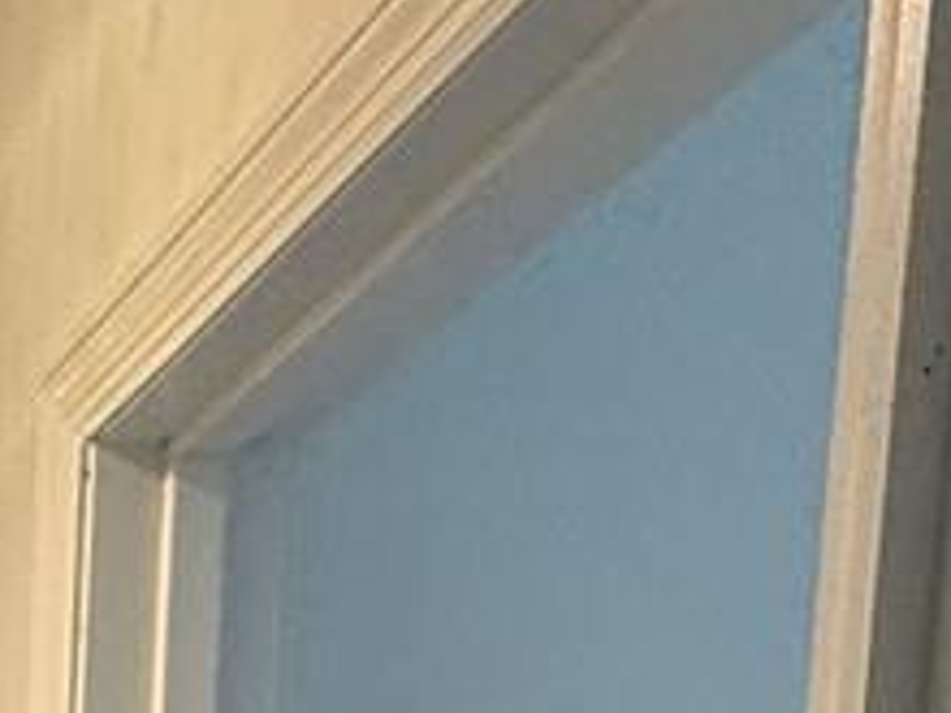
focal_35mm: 102
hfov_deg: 15.6
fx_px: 2802
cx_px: -903
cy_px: 1785
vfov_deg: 11.6
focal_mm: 2.22
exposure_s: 1/120
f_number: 2.2
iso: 200
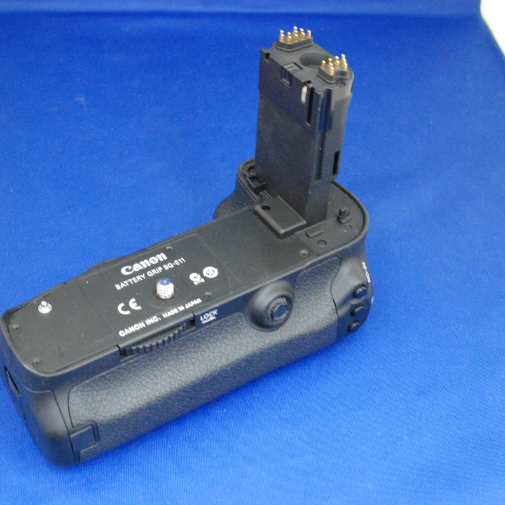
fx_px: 891
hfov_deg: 31.6
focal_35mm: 54
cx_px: 245
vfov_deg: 31.6
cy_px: 253
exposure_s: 1/15
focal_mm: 28
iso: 1600
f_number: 11
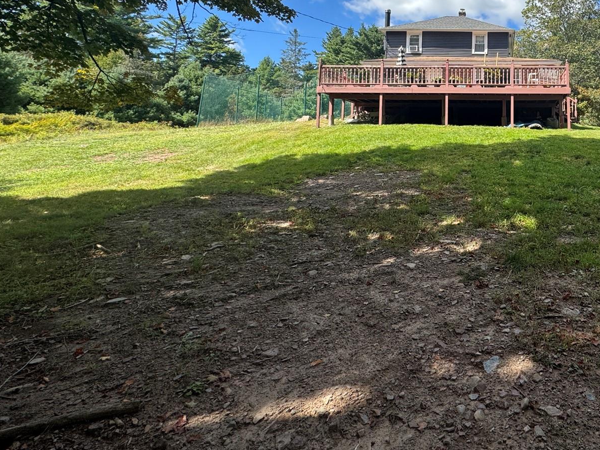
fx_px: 416
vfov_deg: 53.8
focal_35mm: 24
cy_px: 105
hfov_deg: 64.1
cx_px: 495
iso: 40
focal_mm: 2.22
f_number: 2.2
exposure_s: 1/899
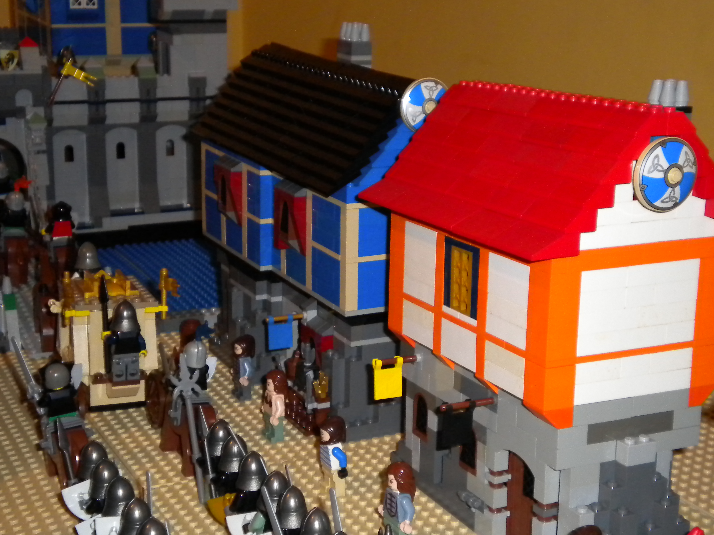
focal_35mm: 59
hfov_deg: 32.7
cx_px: 353
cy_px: 281
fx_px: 1217
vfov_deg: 24.8
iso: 400
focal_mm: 9.3
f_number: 3.9
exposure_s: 1/30
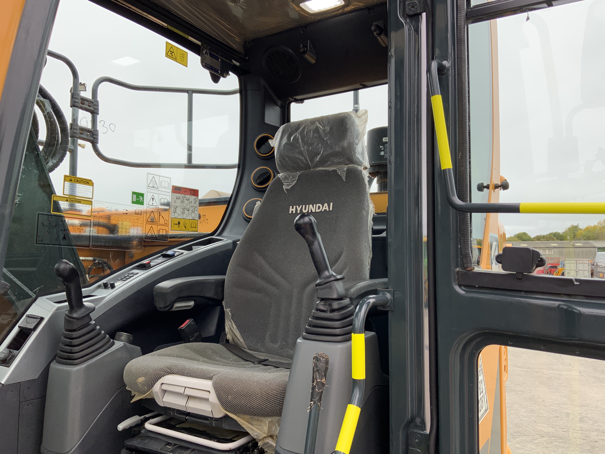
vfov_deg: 48.2
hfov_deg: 61.7
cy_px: 227
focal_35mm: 29
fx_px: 507
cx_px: 302
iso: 16
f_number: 1.8
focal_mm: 3
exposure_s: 1/122
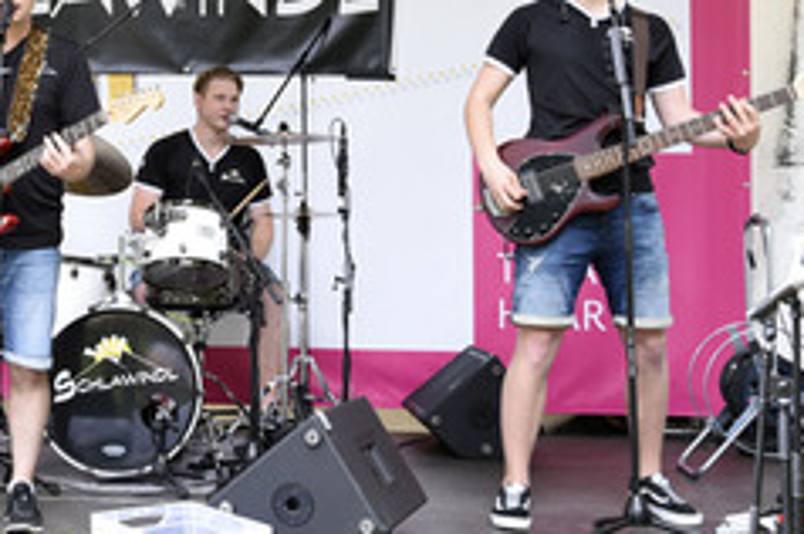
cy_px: 112
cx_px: 106
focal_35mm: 72
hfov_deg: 27.3
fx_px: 1606
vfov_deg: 18.7
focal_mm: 38
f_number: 6.3
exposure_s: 1/80
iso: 640
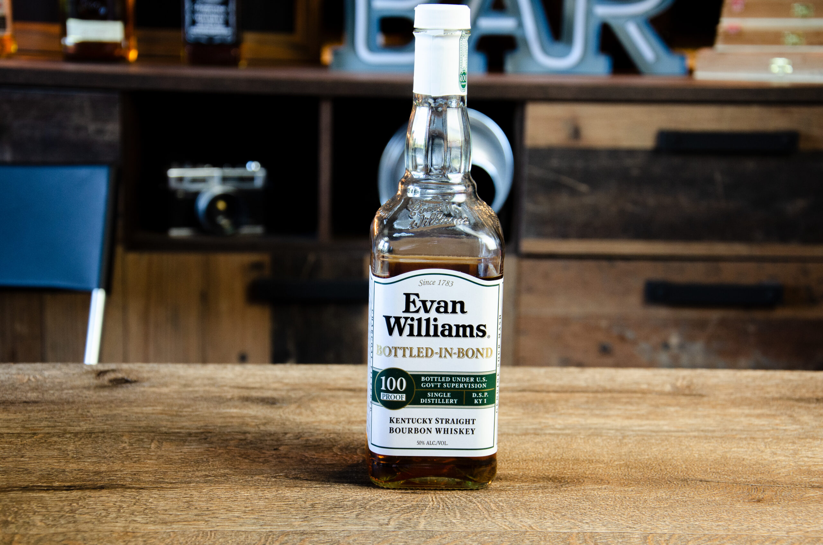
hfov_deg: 27.0
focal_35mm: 75
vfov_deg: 18.1
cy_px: 272
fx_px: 1711
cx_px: 412
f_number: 5
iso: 800
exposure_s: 1/30
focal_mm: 50
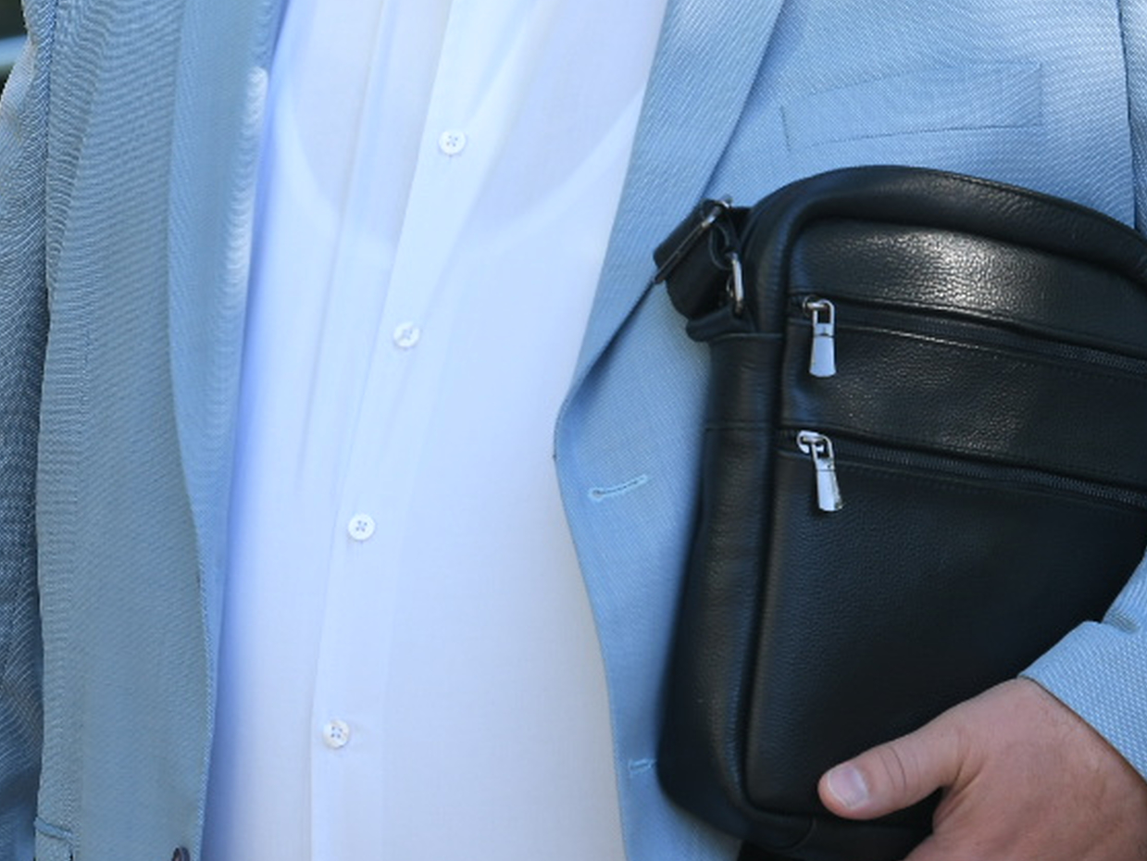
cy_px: 107
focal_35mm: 377
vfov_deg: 3.9
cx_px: 466
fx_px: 12496
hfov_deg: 5.3
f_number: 5
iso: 200
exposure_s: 1/200
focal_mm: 135
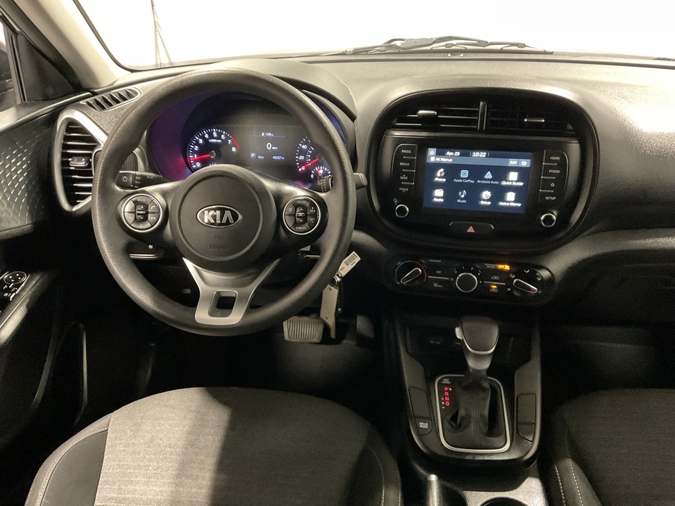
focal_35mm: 29
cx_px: 338
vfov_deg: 48.2
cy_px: 253
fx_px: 565
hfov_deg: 61.7
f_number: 1.8
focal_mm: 3
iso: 500
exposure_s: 1/24
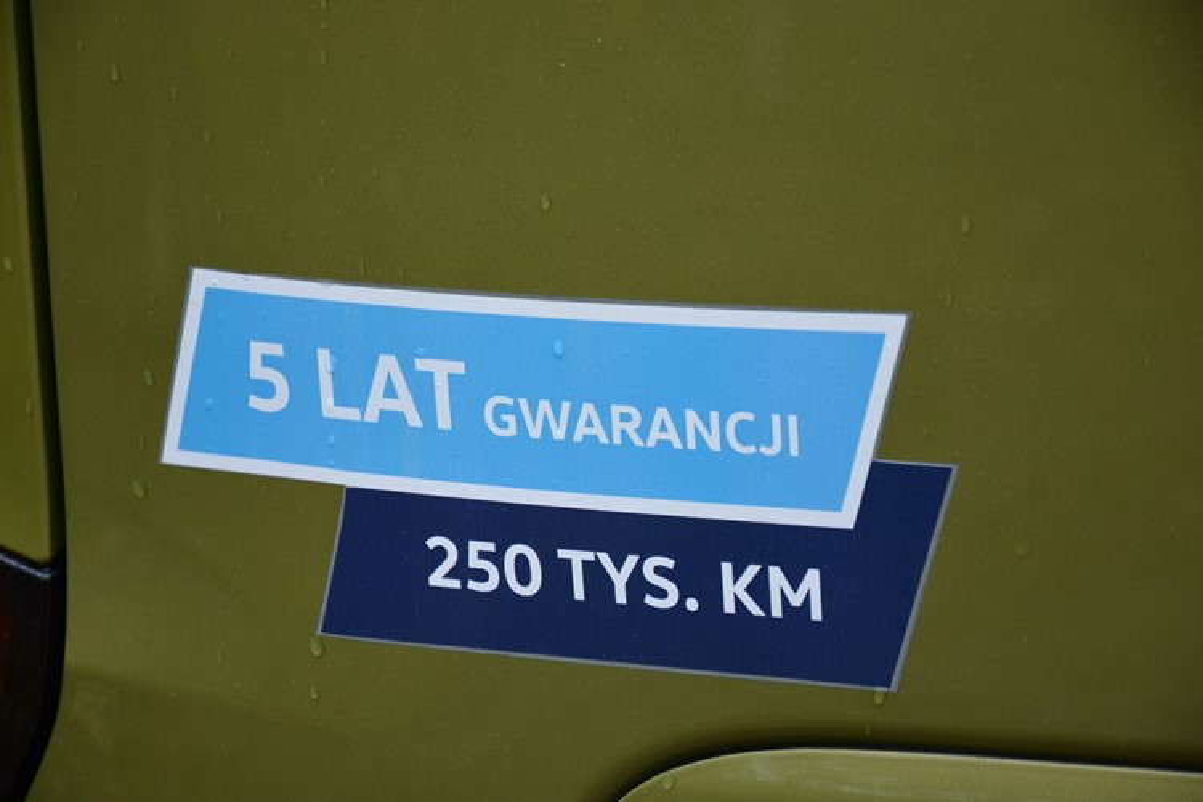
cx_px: 602
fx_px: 5263
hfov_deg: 13.0
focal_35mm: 158
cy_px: 401
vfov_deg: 8.7
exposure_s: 1/125
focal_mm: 105
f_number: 5.6
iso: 450
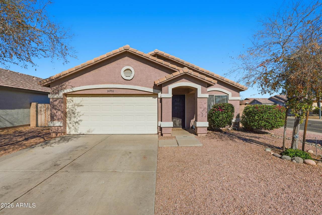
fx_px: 143
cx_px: 161
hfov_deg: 96.8
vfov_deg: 73.7
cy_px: 108
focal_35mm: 16
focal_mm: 16
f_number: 9
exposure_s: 1/8000
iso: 100
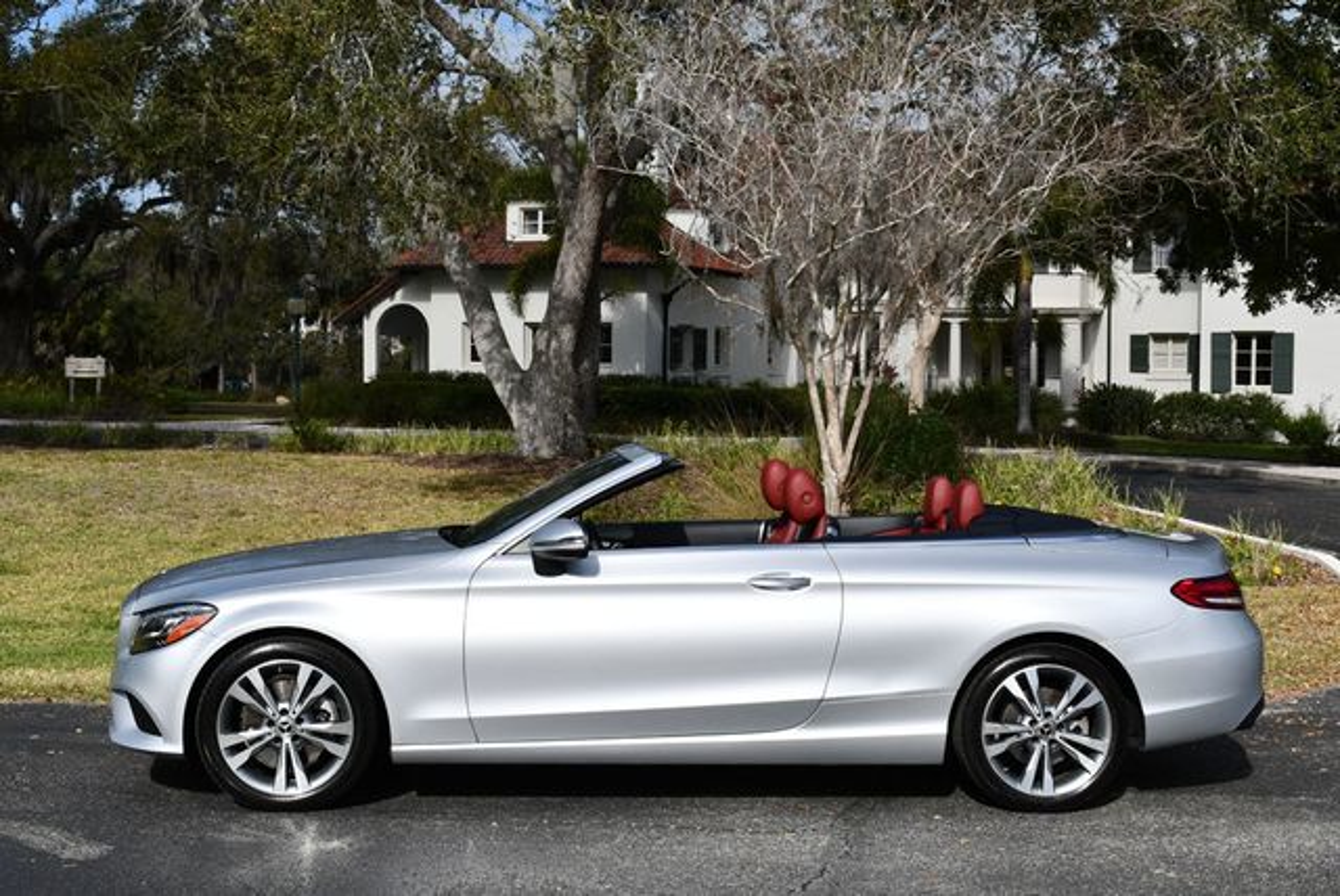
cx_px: 670
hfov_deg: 38.2
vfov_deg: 26.0
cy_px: 448
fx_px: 1937
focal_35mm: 52
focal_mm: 26
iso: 100
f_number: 10
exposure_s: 1/400
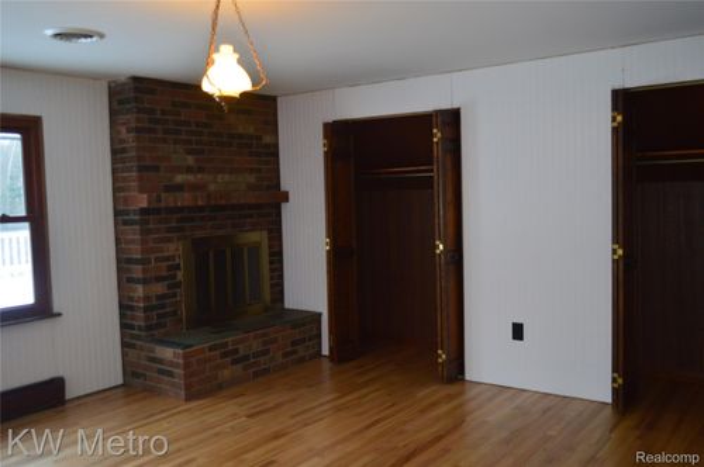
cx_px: 352
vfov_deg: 39.9
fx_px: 644
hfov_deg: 57.3
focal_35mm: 33
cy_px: 234
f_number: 3.8
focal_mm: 22
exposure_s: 1/30
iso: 800
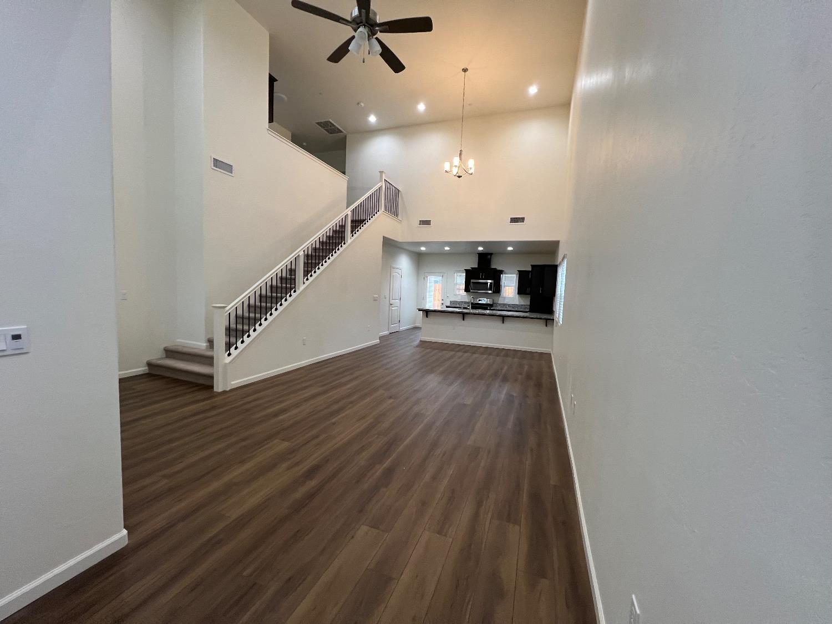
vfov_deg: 89.9
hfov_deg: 106.2
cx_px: 416
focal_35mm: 13
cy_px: 312
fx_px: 312
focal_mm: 1.57
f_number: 1.8
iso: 250
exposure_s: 1/120
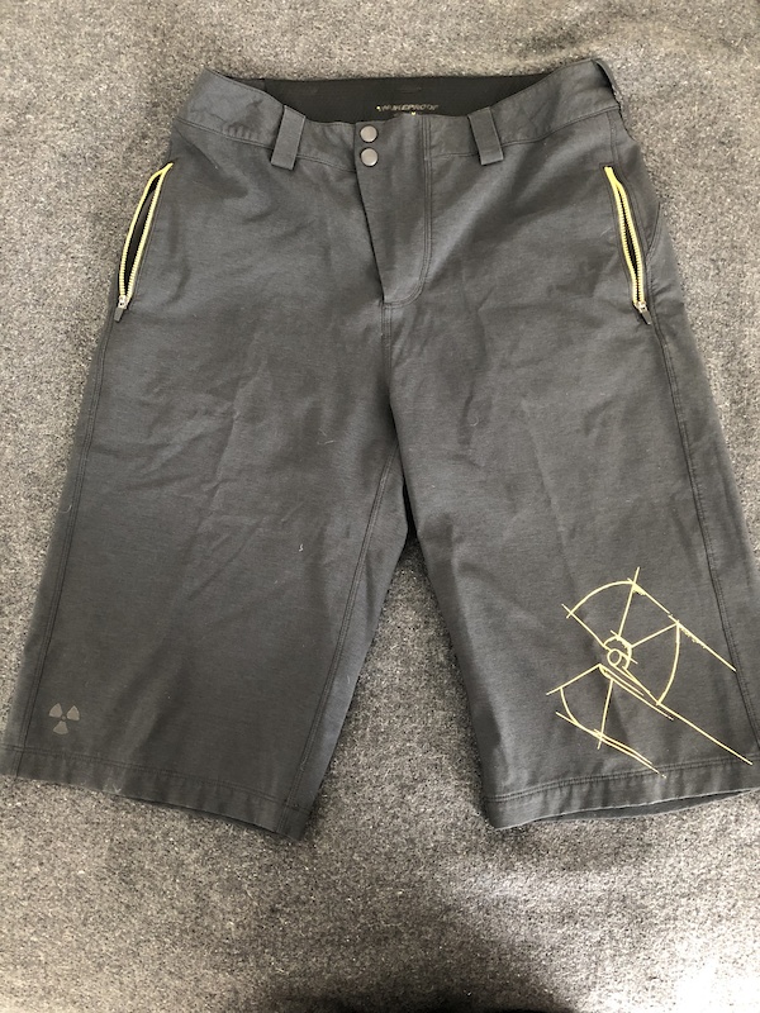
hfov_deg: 49.7
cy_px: 506
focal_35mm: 28
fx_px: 820
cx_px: 380
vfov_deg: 63.4
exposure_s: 1/11
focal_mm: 3.99
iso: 100
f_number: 1.8
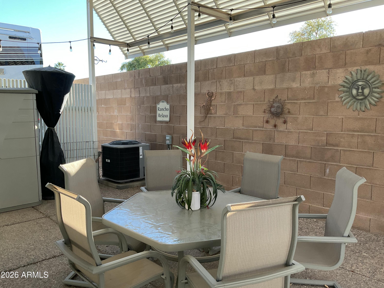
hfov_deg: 61.7
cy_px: 144
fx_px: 322
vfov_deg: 48.2
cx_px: 192
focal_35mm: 29
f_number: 1.8
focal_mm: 3
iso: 16
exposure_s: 1/129
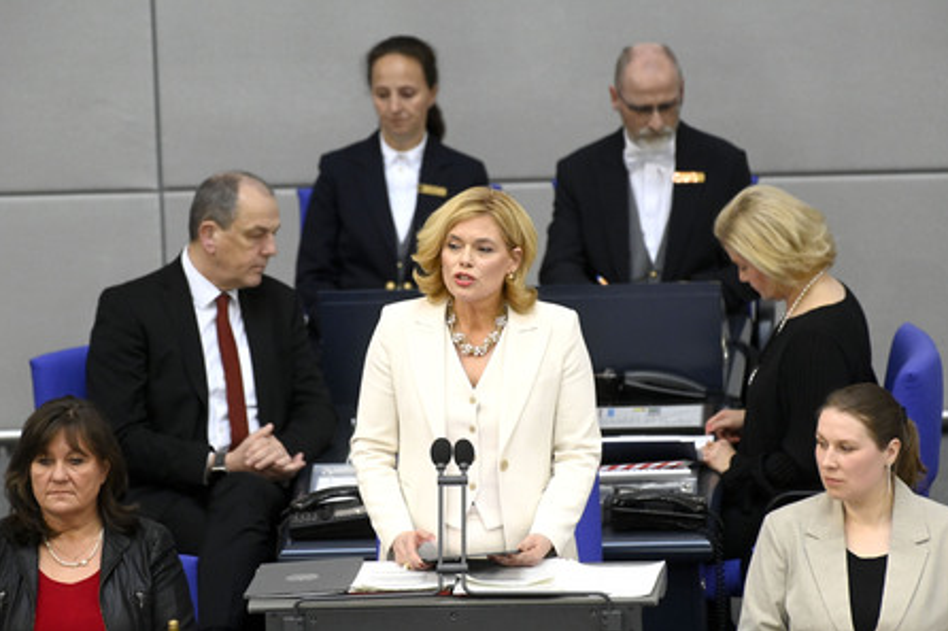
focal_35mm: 505
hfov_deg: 4.1
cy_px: 314
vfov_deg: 2.7
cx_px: 473
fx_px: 13293
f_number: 5.6
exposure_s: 1/500
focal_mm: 500
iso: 8000
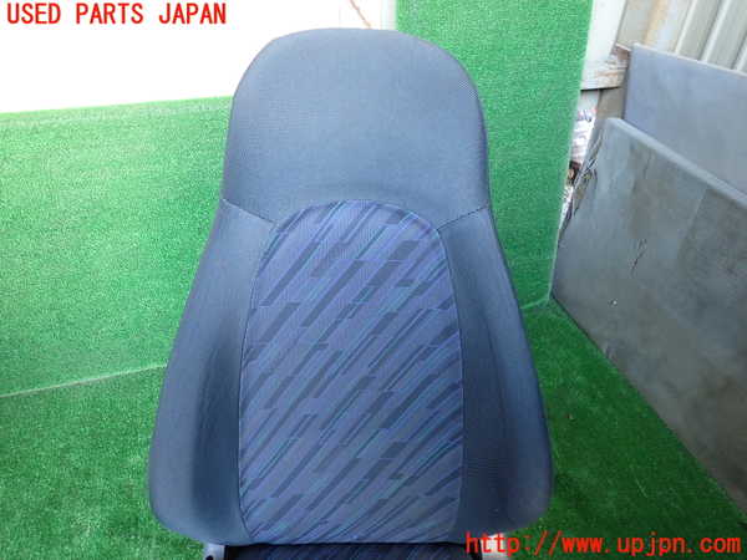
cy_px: 280
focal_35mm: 25
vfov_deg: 54.9
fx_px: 539
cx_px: 374
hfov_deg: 69.4
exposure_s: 1/50
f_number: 2
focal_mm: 4.5
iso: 200
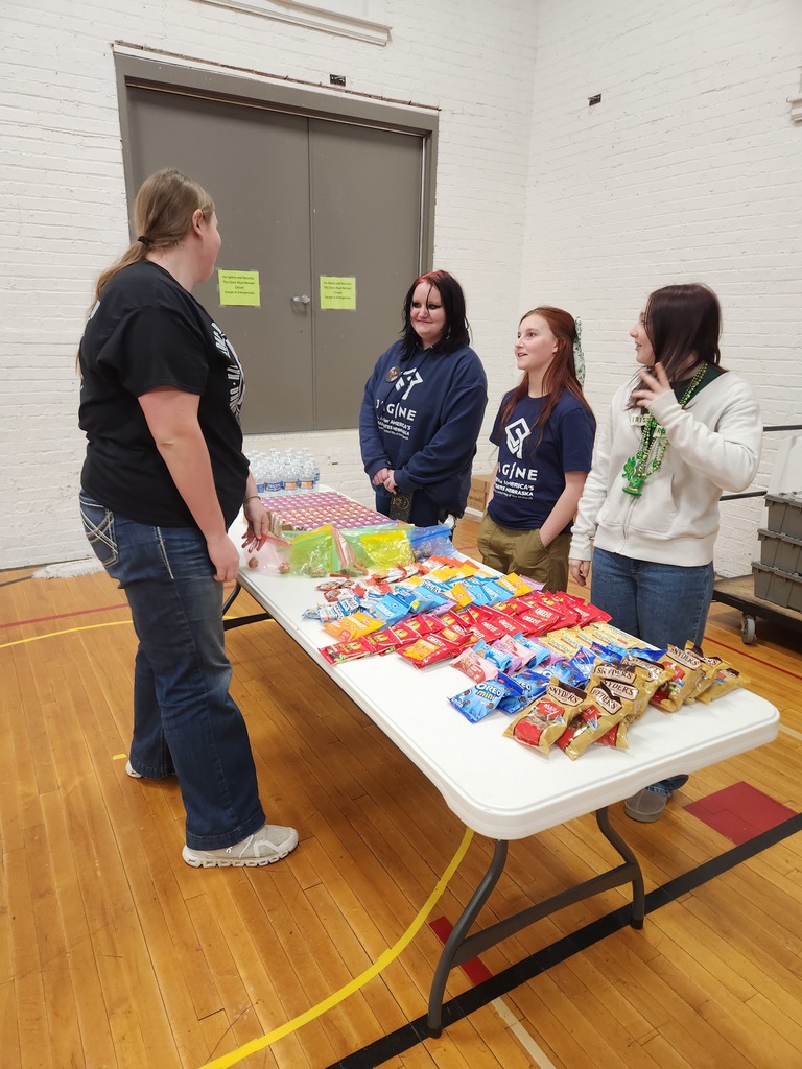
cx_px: 401
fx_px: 710
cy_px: 534
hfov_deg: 58.9
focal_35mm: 23
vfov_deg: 73.9
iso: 200
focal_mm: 5.4
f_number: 1.8
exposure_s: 1/120
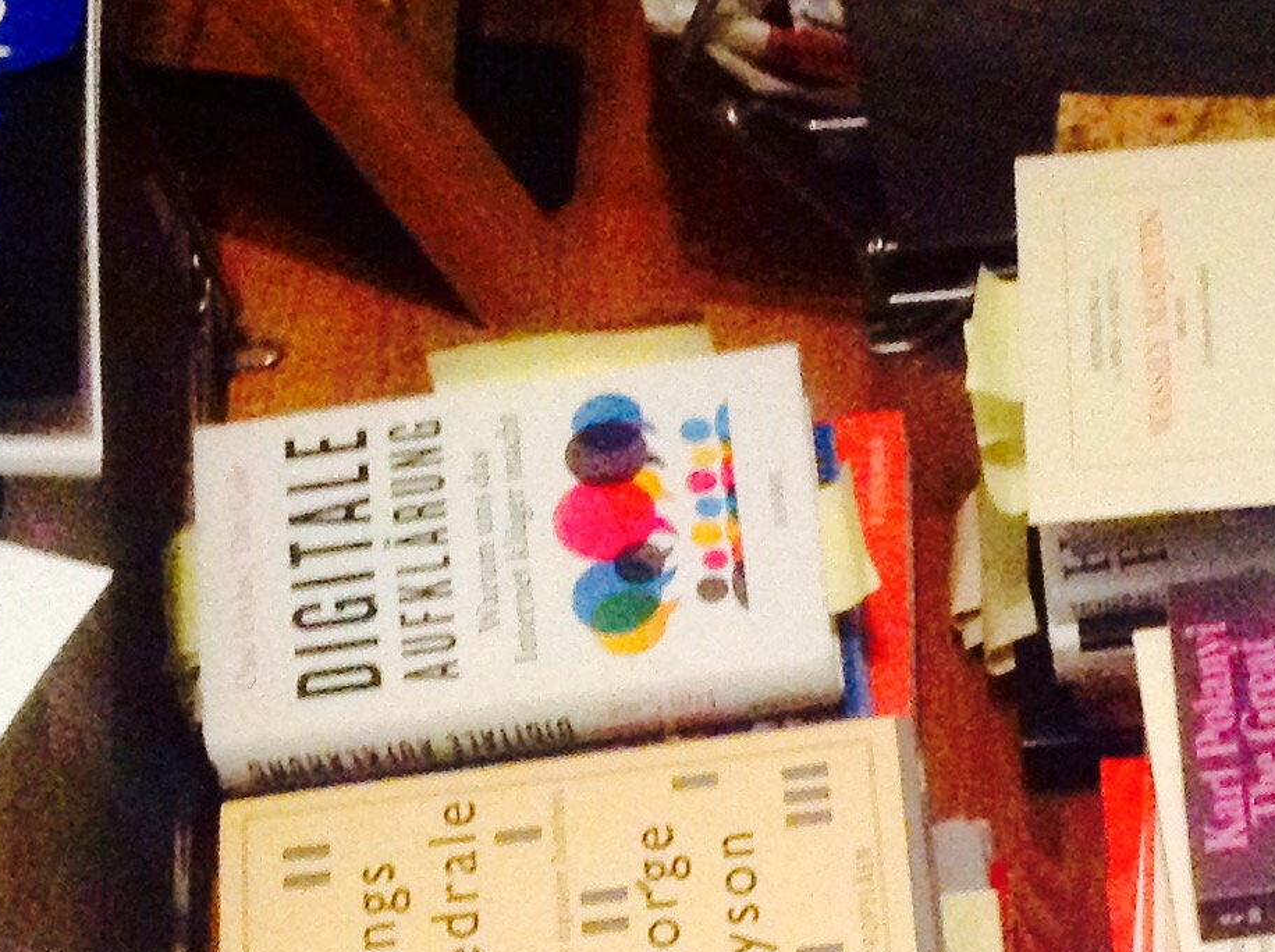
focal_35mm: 99
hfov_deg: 19.3
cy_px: 1292
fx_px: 3641
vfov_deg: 14.2
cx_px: 1271
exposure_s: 1/15
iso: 640
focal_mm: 4.28
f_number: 2.4
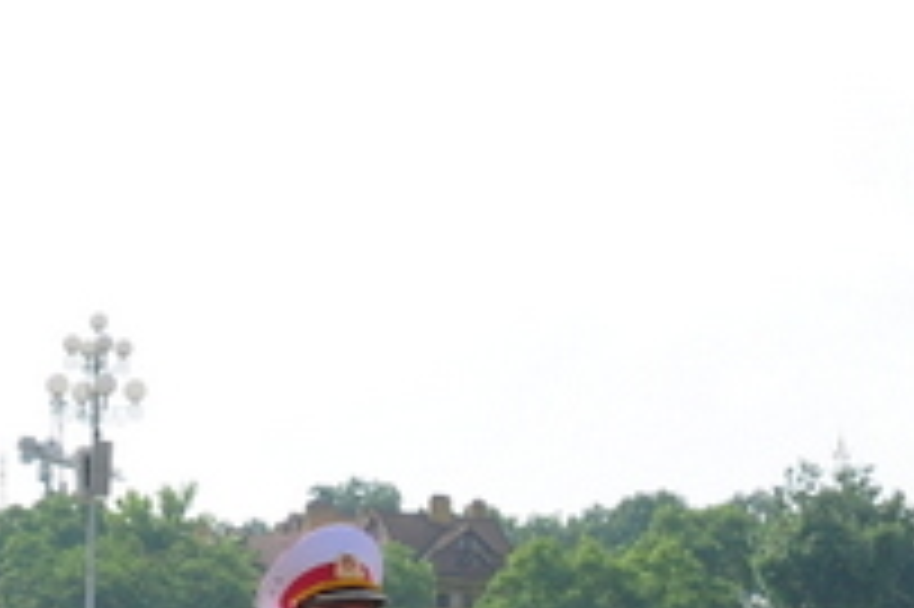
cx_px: 977
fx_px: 12759
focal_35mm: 503
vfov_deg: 2.7
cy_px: 946
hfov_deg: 4.1
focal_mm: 85
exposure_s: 1/200
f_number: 18
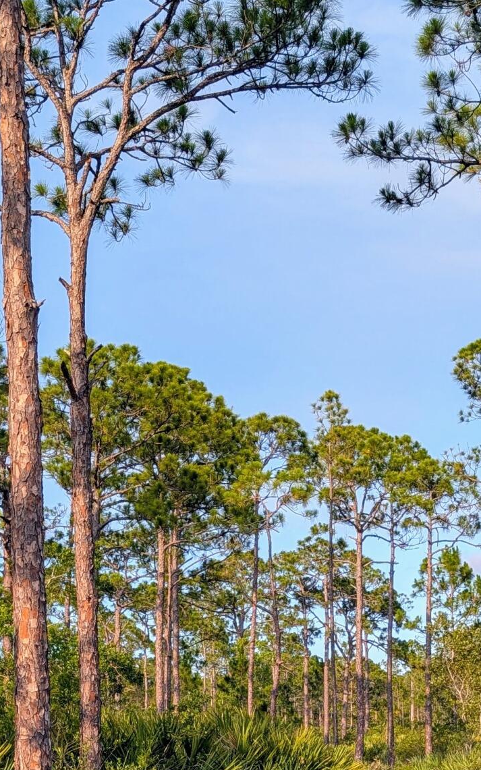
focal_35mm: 67
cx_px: 276
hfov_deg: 19.4
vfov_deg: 29.0
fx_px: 1405
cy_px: 740
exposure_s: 1/633
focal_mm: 6.9
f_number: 1.68
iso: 21
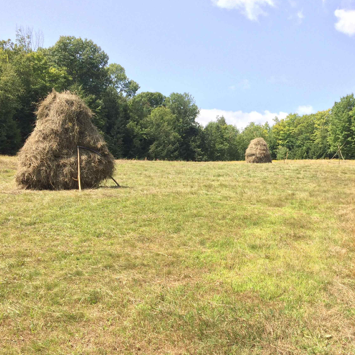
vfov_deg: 47.2
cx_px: 238
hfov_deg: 46.4
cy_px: 180
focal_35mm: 35
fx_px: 406
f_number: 2.2
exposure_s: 1/805
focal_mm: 4.15
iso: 32
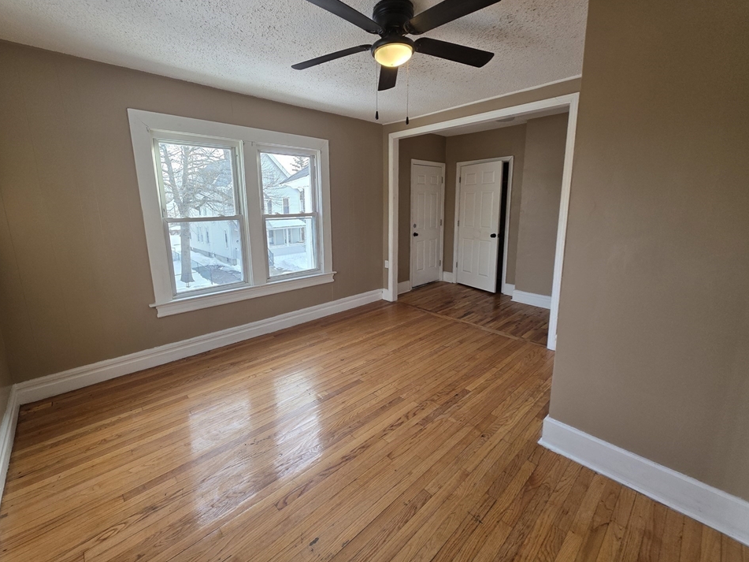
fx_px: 303
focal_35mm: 14
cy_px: 266
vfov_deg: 85.6
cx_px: 360
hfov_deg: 102.0
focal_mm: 2.2
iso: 100
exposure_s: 1/120
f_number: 1.9
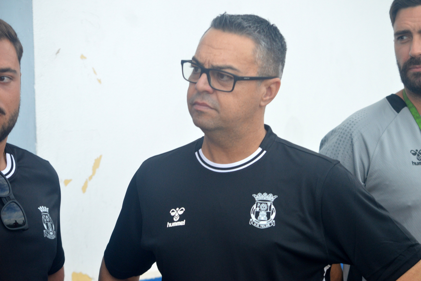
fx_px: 1490
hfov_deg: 16.1
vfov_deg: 10.7
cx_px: 210
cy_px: 140
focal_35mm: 128
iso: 800
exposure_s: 1/250
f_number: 7.1
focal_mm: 85
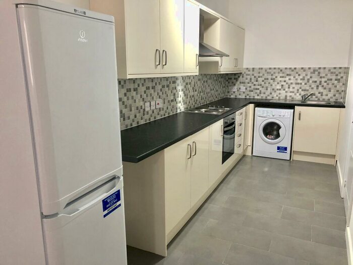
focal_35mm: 28
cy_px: 132
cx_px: 176
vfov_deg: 49.7
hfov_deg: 63.4
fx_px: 286
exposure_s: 1/20
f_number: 1.8
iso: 40
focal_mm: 4
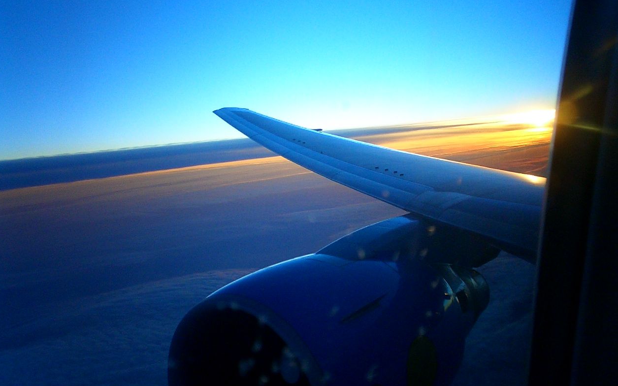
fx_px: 674
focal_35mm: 40
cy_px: 179
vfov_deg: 32.0
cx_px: 311
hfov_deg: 49.3
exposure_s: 1/125
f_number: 3.5
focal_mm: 5.6
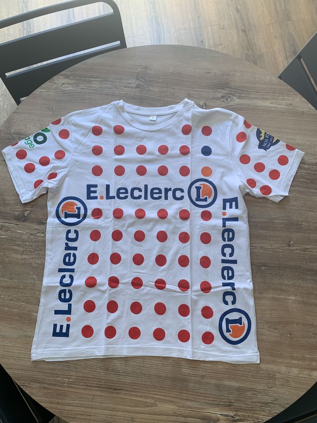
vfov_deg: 65.3
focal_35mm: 27
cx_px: 153
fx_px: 330
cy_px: 218
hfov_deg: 51.3
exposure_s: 1/119
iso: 100
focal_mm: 4.25
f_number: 1.8
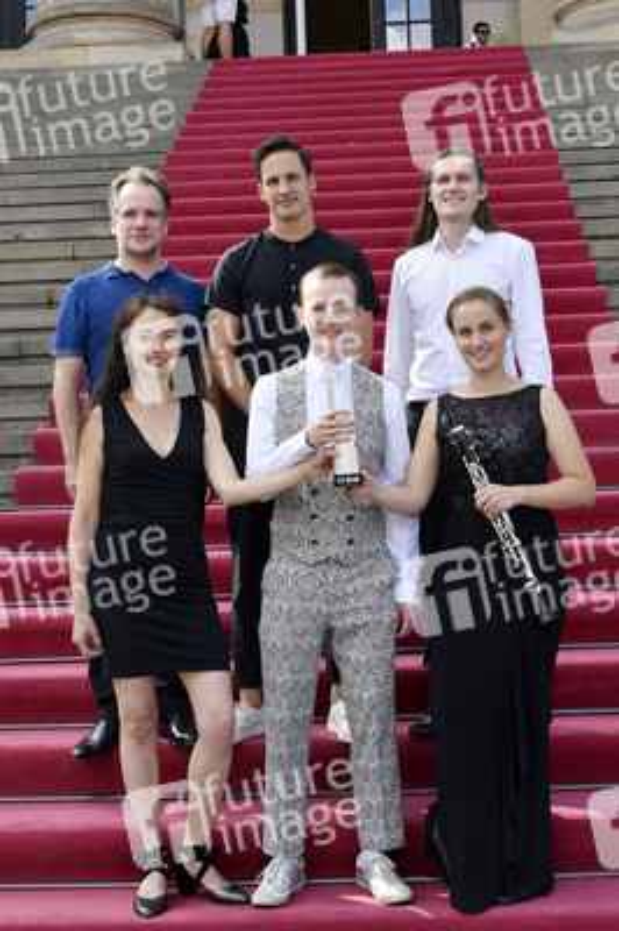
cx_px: 310
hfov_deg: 25.9
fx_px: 1343
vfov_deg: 38.2
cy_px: 466
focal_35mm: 52
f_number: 10
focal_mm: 52
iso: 200
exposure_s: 1/100
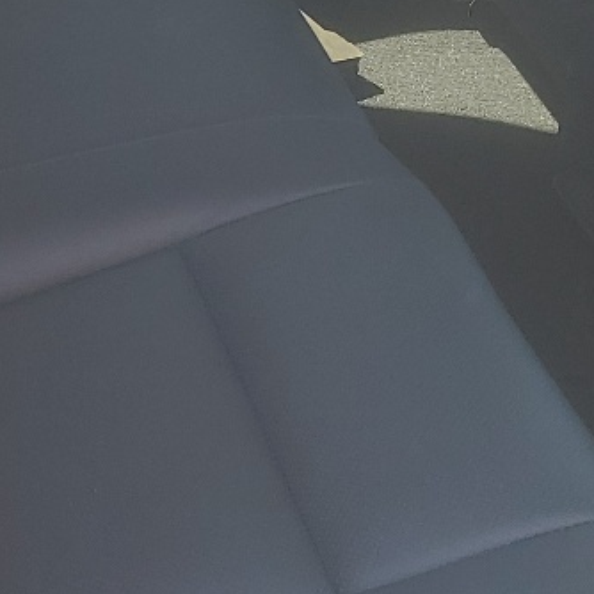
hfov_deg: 15.8
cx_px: 267
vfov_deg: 15.7
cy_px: 89
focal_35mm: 110
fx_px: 2136
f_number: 1.5
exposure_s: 1/105
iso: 50
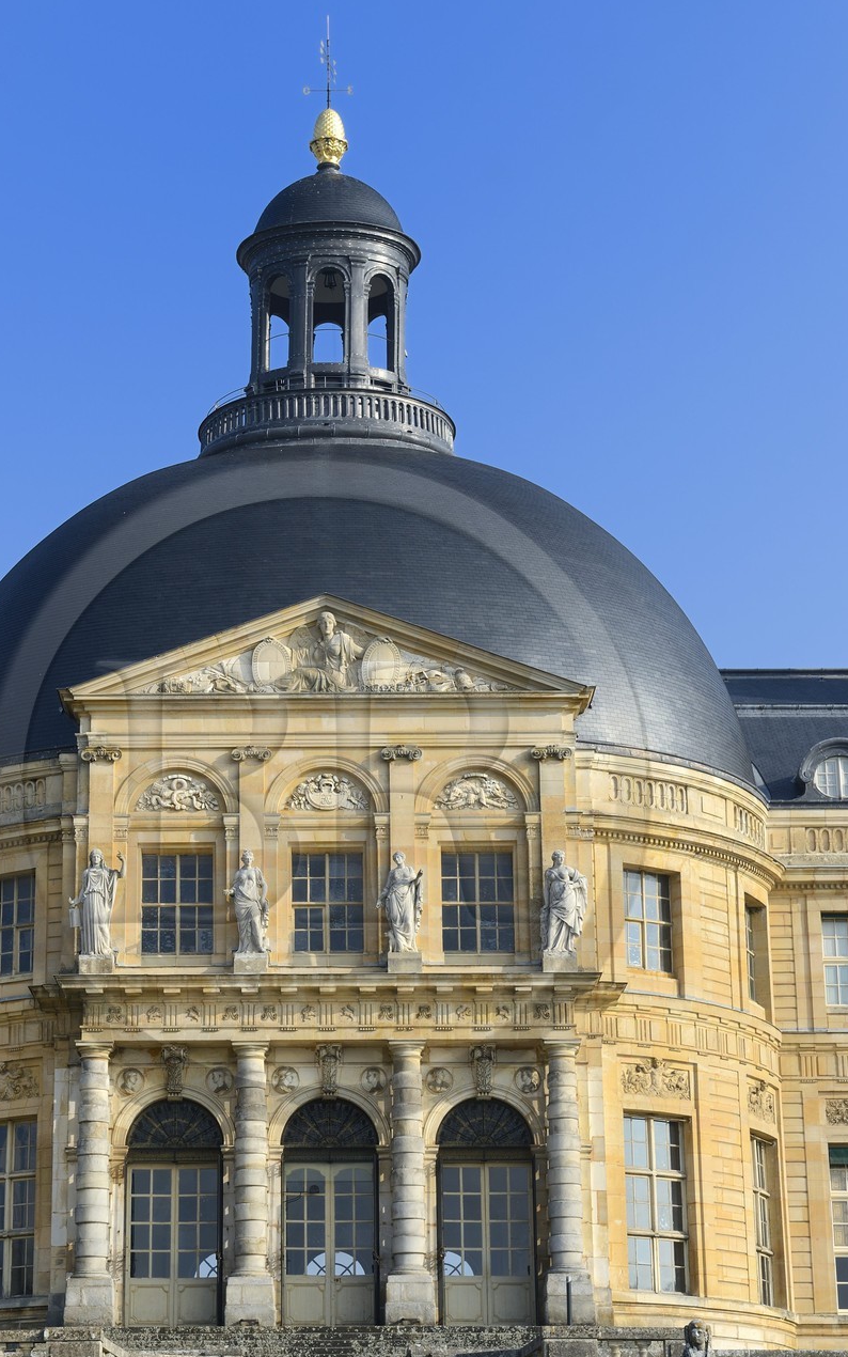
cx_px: 316
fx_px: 2847
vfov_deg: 26.8
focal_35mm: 77
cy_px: 793
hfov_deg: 16.9
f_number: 9
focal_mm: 60
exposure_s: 1/200
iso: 100
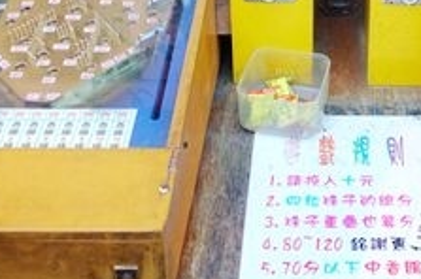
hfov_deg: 28.2
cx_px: 344
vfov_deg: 17.7
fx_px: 817
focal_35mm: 70
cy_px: -116
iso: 160
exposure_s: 1/30
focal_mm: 8.8
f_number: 1.8
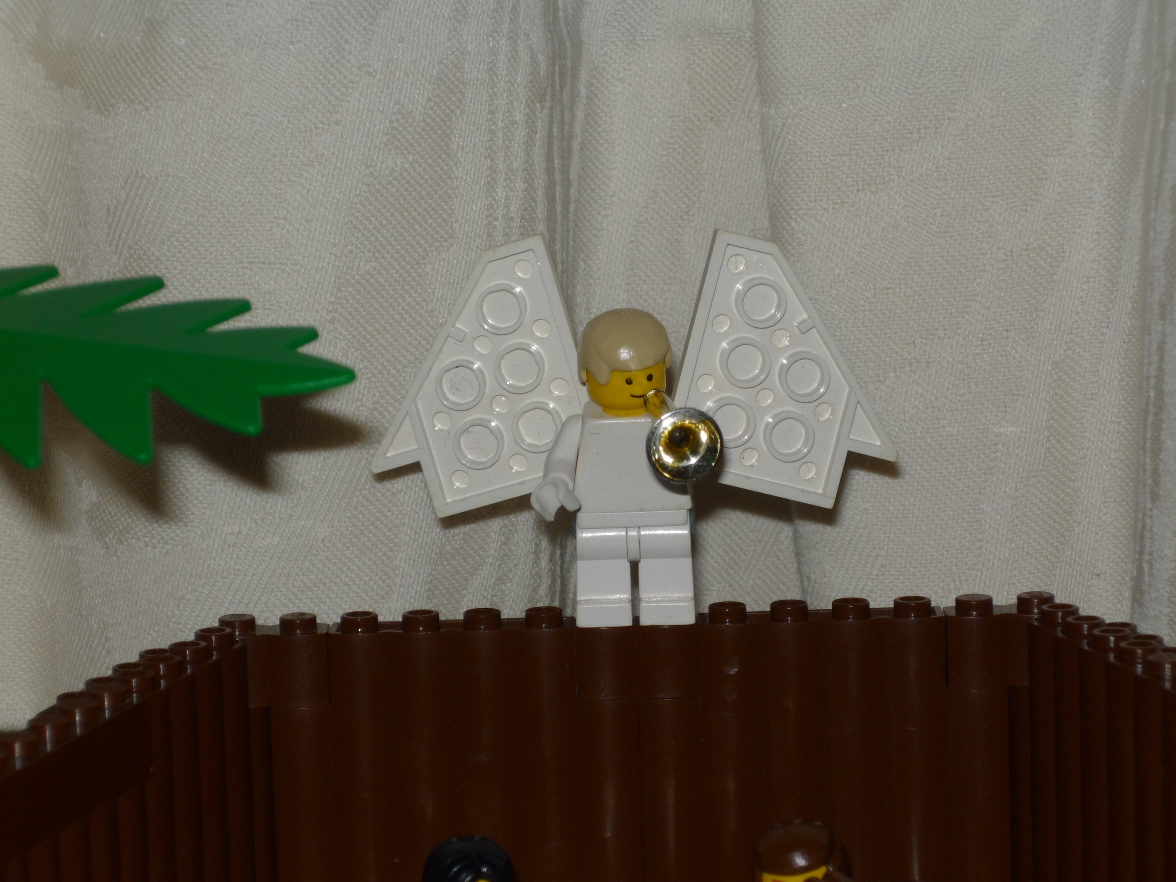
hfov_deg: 16.0
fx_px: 4179
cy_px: 441
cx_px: 588
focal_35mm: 123
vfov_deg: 12.0
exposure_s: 1/50
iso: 100
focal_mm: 19.9
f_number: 5.8
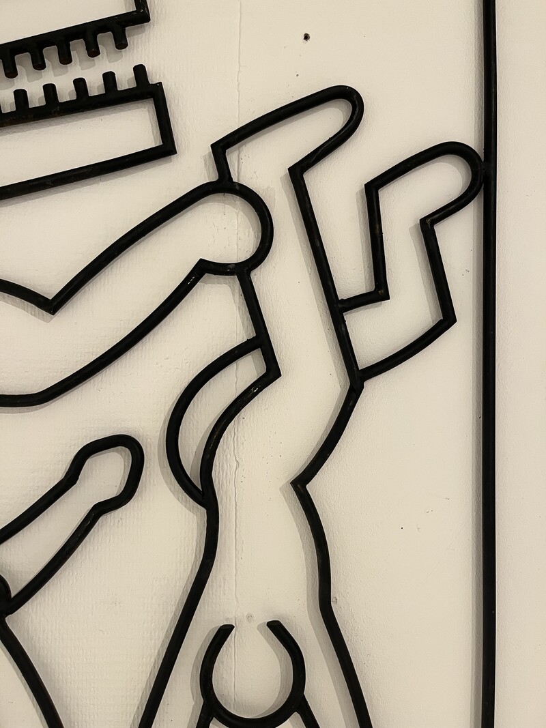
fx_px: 547
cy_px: 364
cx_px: 273
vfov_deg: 67.3
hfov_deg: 53.1
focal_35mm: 26
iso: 64
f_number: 1.6
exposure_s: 1/50
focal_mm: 5.1
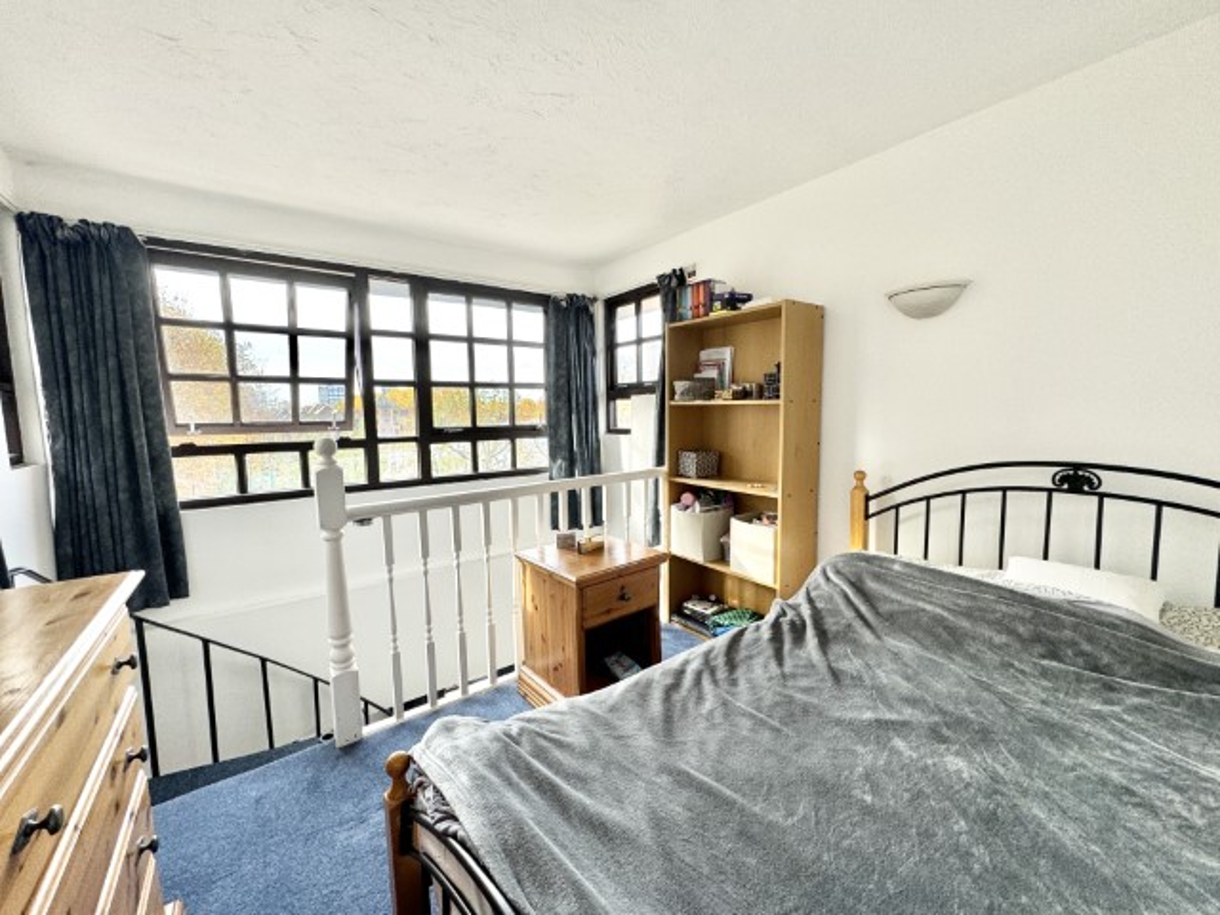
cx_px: 610
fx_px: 493
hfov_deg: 102.1
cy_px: 458
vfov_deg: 85.7
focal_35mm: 14
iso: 80
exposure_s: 1/99
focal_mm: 2.22
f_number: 2.2
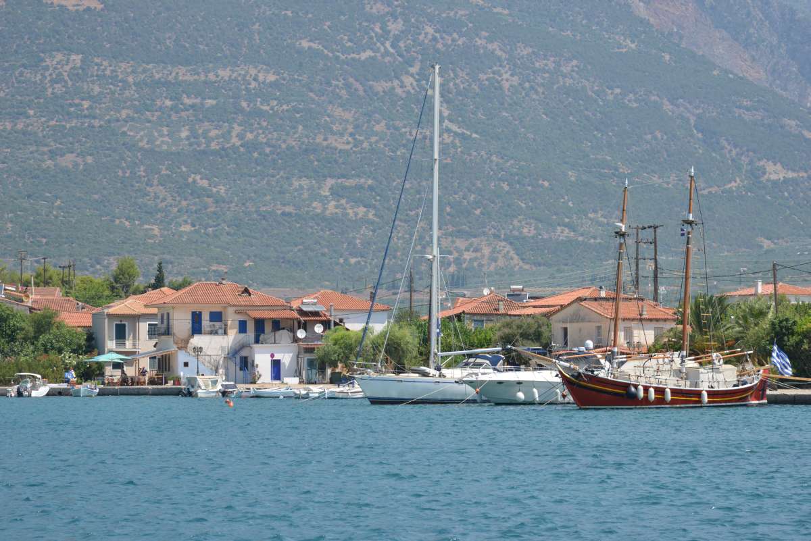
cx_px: 406
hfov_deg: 17.1
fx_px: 2704
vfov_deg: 11.4
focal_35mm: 120
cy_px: 270
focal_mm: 120
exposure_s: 1/320
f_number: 13
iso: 1000
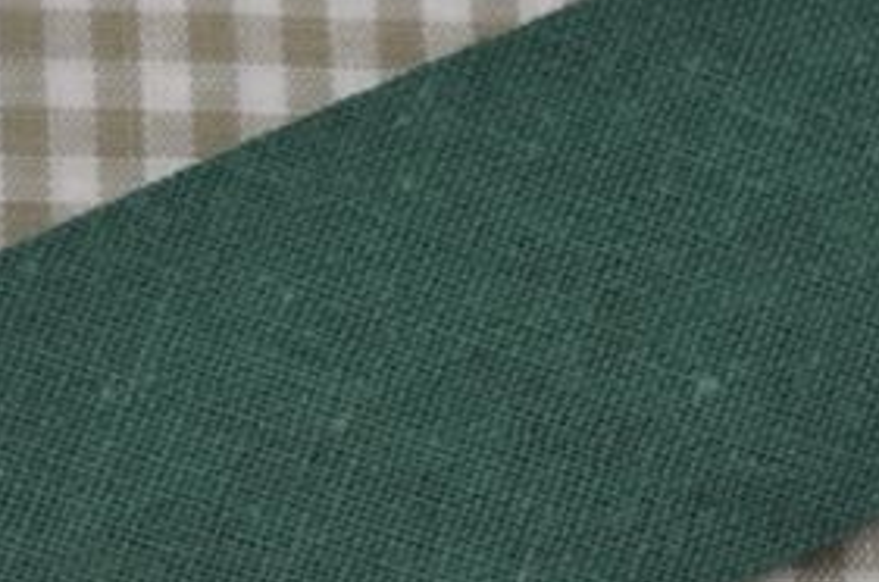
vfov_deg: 7.1
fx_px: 4688
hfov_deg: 10.7
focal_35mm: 192
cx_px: 91
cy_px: 627
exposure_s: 1/60
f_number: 5.3
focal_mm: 45
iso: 640
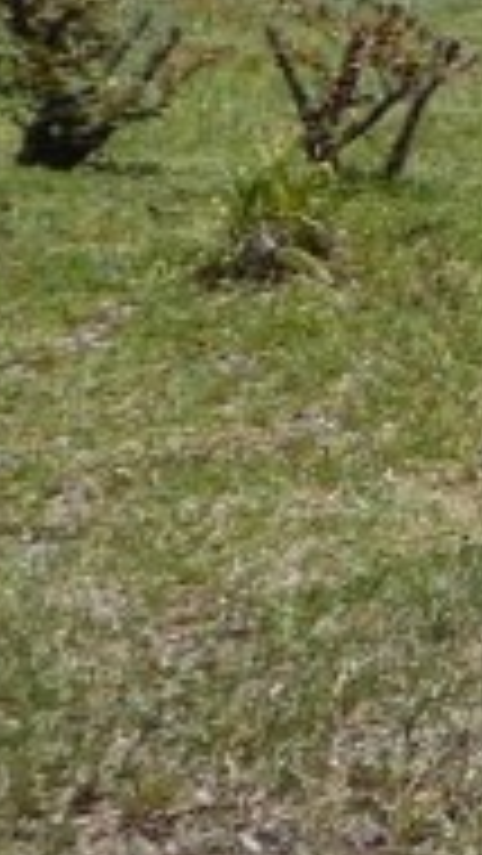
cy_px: -22
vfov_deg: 14.4
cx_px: 2090
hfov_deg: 6.3
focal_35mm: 147
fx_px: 3337
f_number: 3.7
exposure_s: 1/800
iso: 80
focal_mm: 4.5
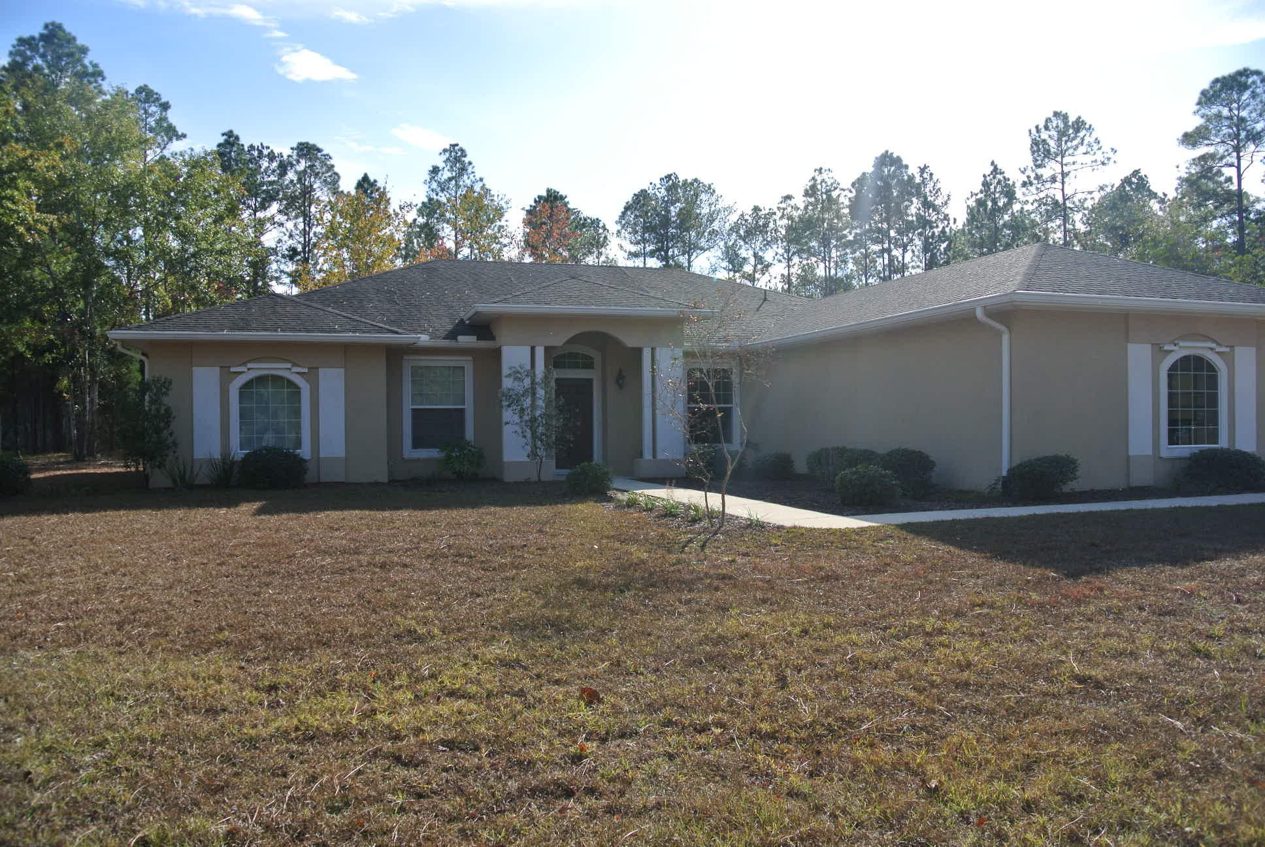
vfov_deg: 48.0
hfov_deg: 67.3
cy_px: 424
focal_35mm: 27
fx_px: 950
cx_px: 632
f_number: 4.5
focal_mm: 10
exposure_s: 1/640
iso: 100
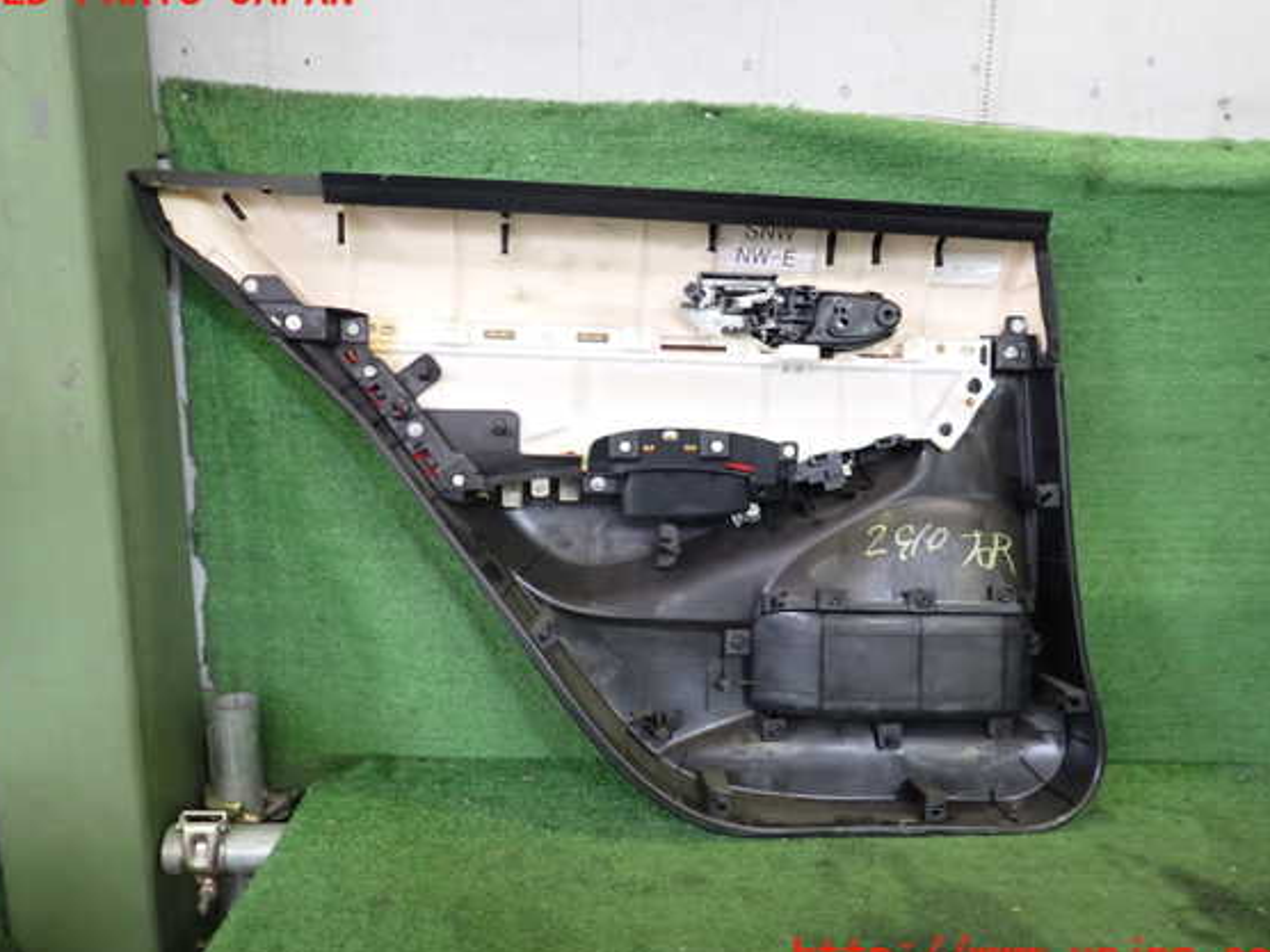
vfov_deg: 51.4
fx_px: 991
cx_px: 624
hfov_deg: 65.3
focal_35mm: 27
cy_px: 475
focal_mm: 4.5
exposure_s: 1/30
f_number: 2
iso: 250
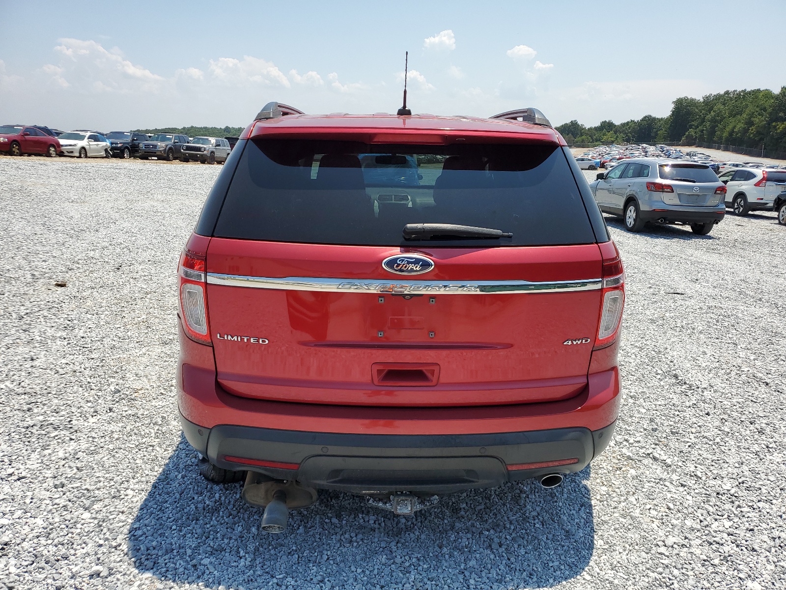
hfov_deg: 67.3
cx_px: 393
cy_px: 295
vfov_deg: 53.1
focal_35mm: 26
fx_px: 590
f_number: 1.5
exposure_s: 1/3333
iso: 50
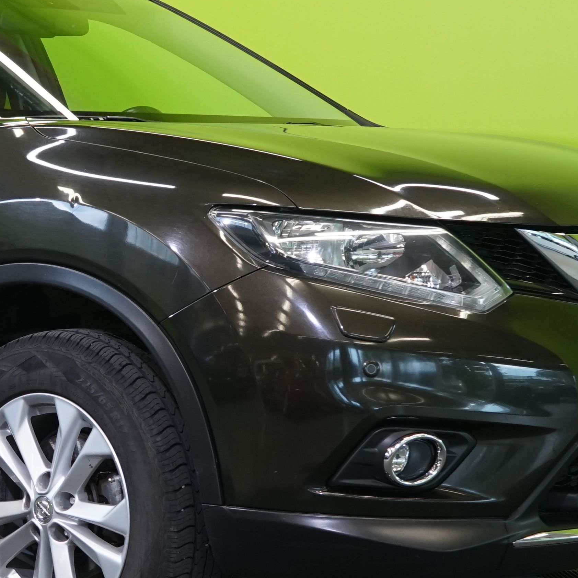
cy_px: 303
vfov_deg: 16.4
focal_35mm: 106
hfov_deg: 16.2
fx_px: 2002
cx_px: 49
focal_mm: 35
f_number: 6.3
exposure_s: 1/40
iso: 640
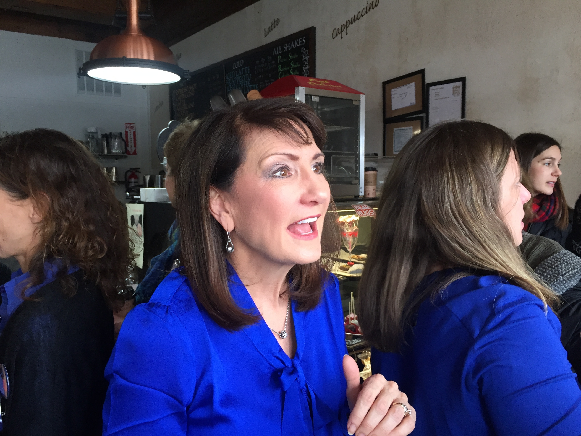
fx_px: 487
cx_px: 290
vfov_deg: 48.2
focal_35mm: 29
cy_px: 218
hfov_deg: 61.7
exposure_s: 1/30
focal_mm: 4.15
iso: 40
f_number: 2.2
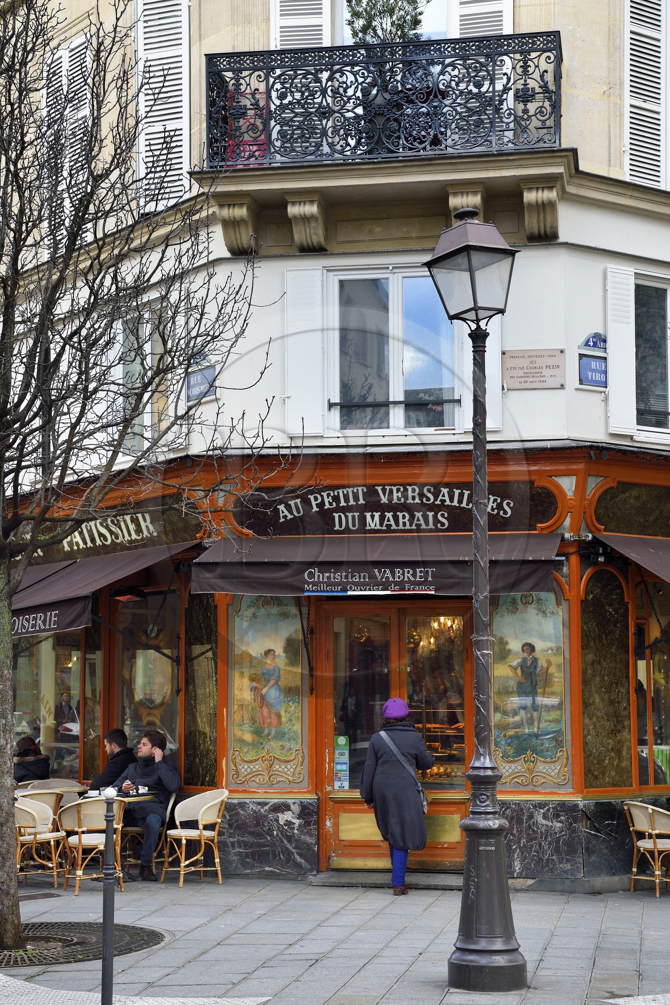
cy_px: 502
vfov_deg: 31.0
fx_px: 1814
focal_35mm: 65
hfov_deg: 20.9
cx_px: 335
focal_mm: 65
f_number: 7.1
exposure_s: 1/250
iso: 400
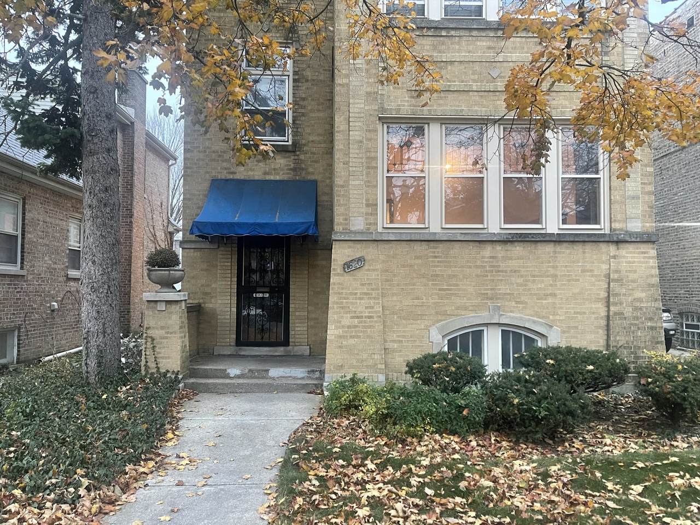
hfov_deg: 69.4
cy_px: 262
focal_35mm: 25
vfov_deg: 54.9
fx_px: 506
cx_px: 350
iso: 500
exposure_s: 1/40
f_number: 1.6
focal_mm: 5.1
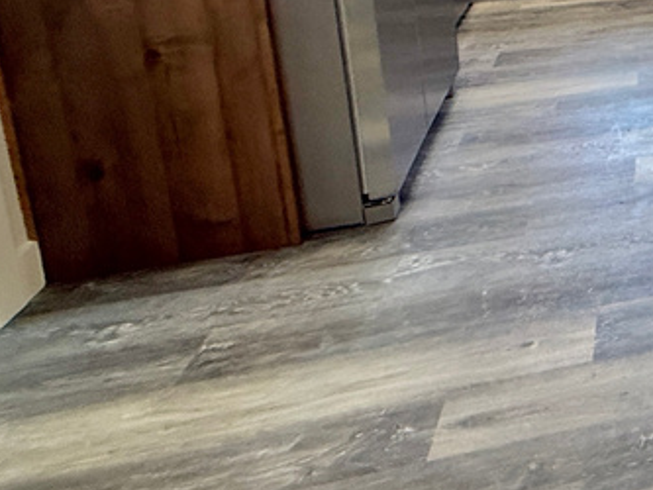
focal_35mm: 43
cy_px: -143
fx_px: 811
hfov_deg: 31.6
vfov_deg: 28.0
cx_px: 882
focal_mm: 2.22
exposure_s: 1/120
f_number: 2.2
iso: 200
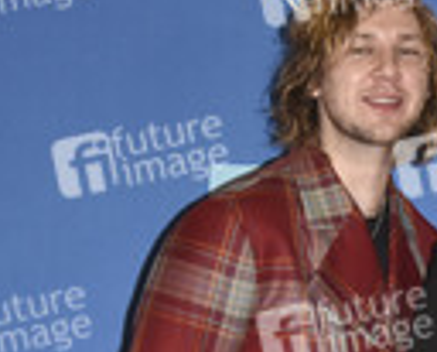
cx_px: 732
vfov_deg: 2.4
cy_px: 414
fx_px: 8543
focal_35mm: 659
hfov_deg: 2.9
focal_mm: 200
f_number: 6.3
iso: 1600
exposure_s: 1/250
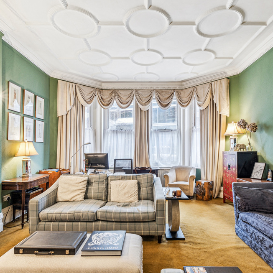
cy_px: 141
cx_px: 145
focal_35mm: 20
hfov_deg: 74.8
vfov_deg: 74.8
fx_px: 178
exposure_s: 1/3.33
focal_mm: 10
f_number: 8
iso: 640
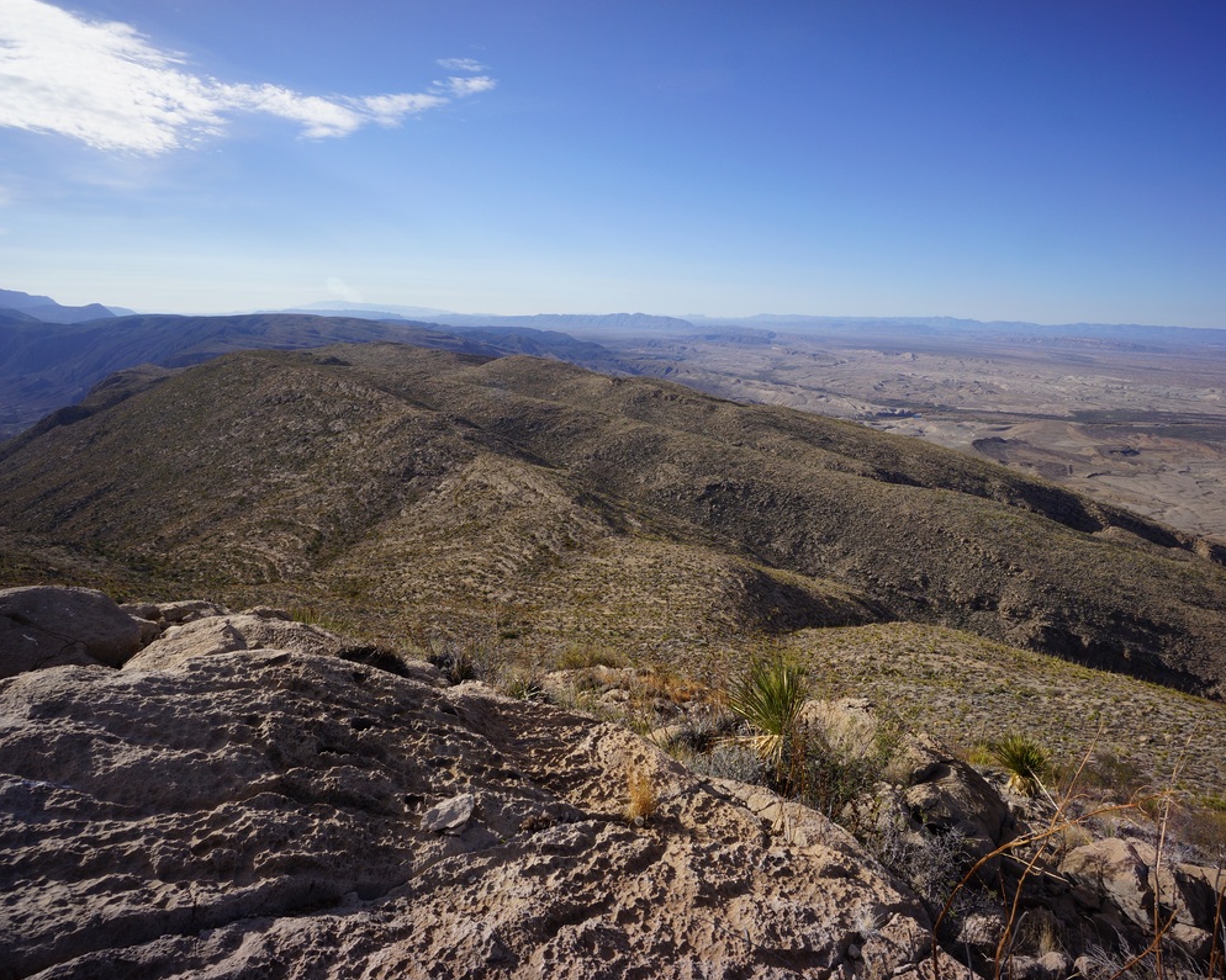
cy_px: 491
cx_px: 649
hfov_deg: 89.6
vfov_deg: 77.0
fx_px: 617
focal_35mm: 17
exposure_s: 1/160
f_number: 13
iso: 100
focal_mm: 10
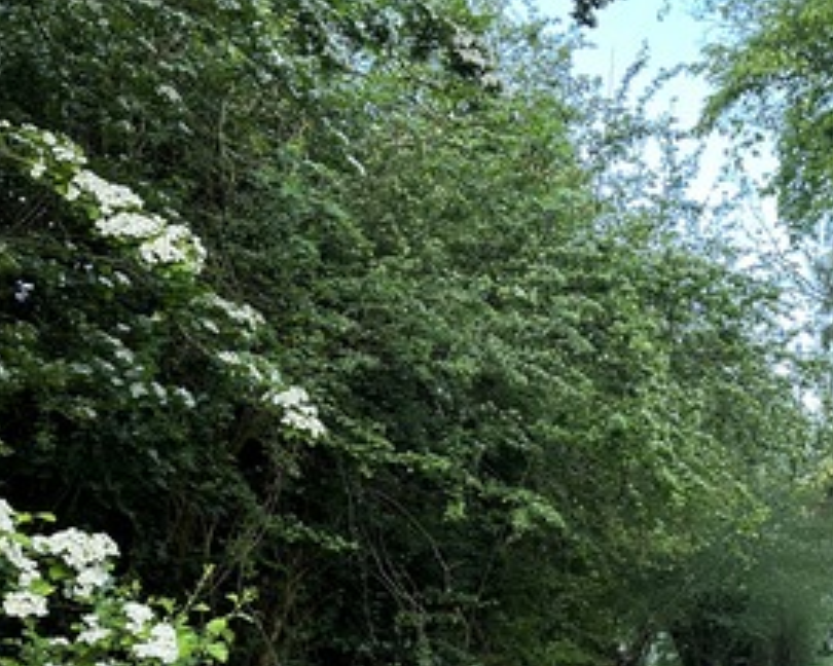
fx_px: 1282
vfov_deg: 27.9
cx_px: 814
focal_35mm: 52
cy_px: 617
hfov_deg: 33.3
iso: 100
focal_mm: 6.86
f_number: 1.78
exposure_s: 1/164
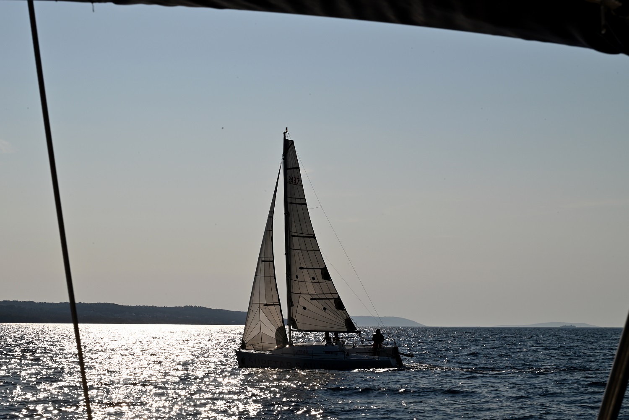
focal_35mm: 75
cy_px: 210
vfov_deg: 18.2
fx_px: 1311
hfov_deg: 27.0
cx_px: 314
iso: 100
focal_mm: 75
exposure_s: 1/200
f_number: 29
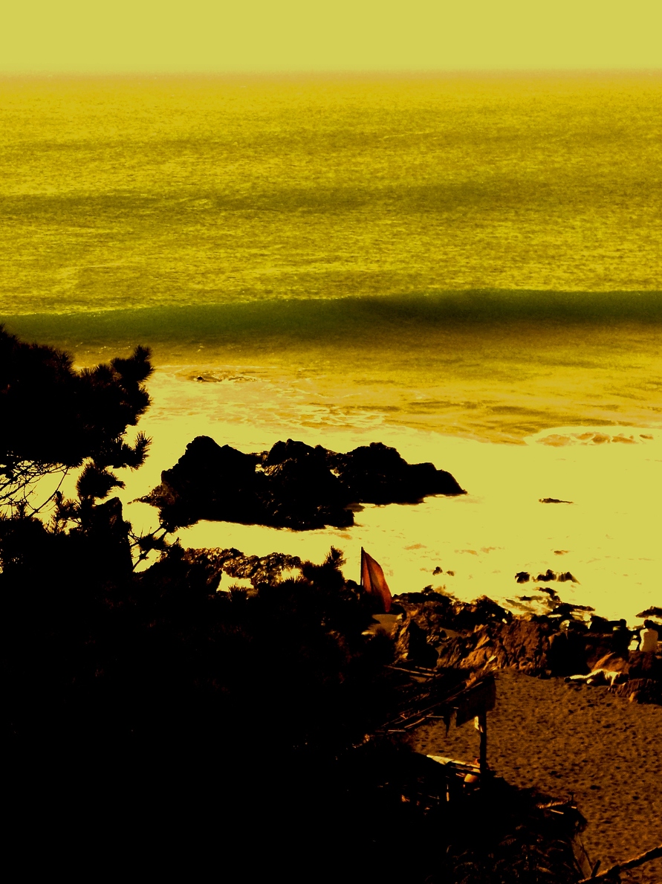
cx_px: 208
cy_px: 439
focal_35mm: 105
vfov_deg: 18.7
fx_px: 2679
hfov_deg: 14.1
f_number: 16
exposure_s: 1/125
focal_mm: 13.9
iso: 400
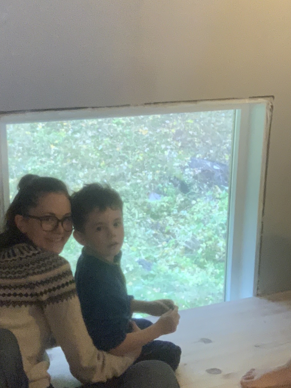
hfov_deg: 30.7
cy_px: 160
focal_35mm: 47
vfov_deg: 40.3
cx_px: 101
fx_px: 527
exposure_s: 1/33
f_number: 2.2
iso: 500
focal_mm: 2.87
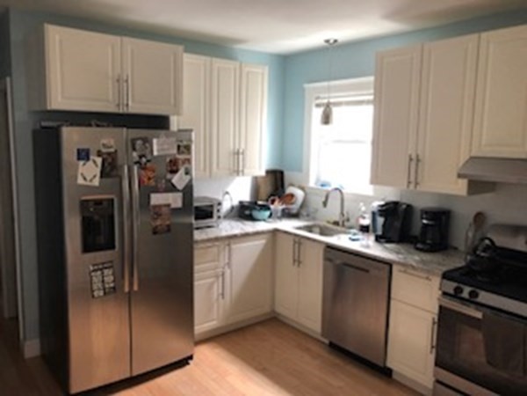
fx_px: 426
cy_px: 198
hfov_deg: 63.4
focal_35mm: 28
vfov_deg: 49.7
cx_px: 264
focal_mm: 3.99
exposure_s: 1/17
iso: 40
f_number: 1.8
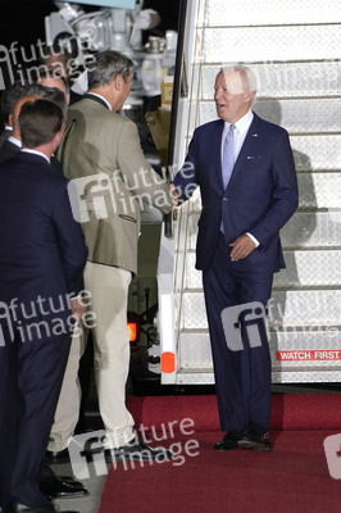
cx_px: 170
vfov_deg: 5.2
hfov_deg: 3.4
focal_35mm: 400
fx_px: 5693
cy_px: 256
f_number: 5.6
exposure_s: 1/250
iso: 1250
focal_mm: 400
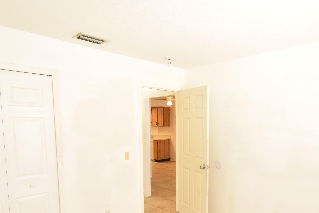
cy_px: 144
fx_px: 222
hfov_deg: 70.9
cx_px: 189
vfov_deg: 50.2
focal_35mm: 25
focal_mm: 10
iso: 800
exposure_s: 1/80
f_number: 4.5
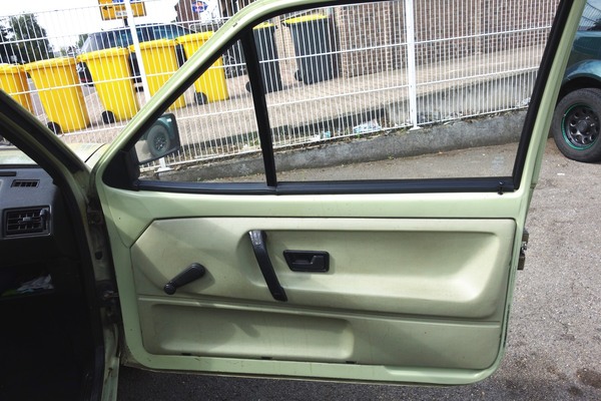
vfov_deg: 46.4
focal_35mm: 28
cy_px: 200
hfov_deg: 65.5
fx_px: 467
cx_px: 300
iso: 125
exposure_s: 1/250
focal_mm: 10.4
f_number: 5.6
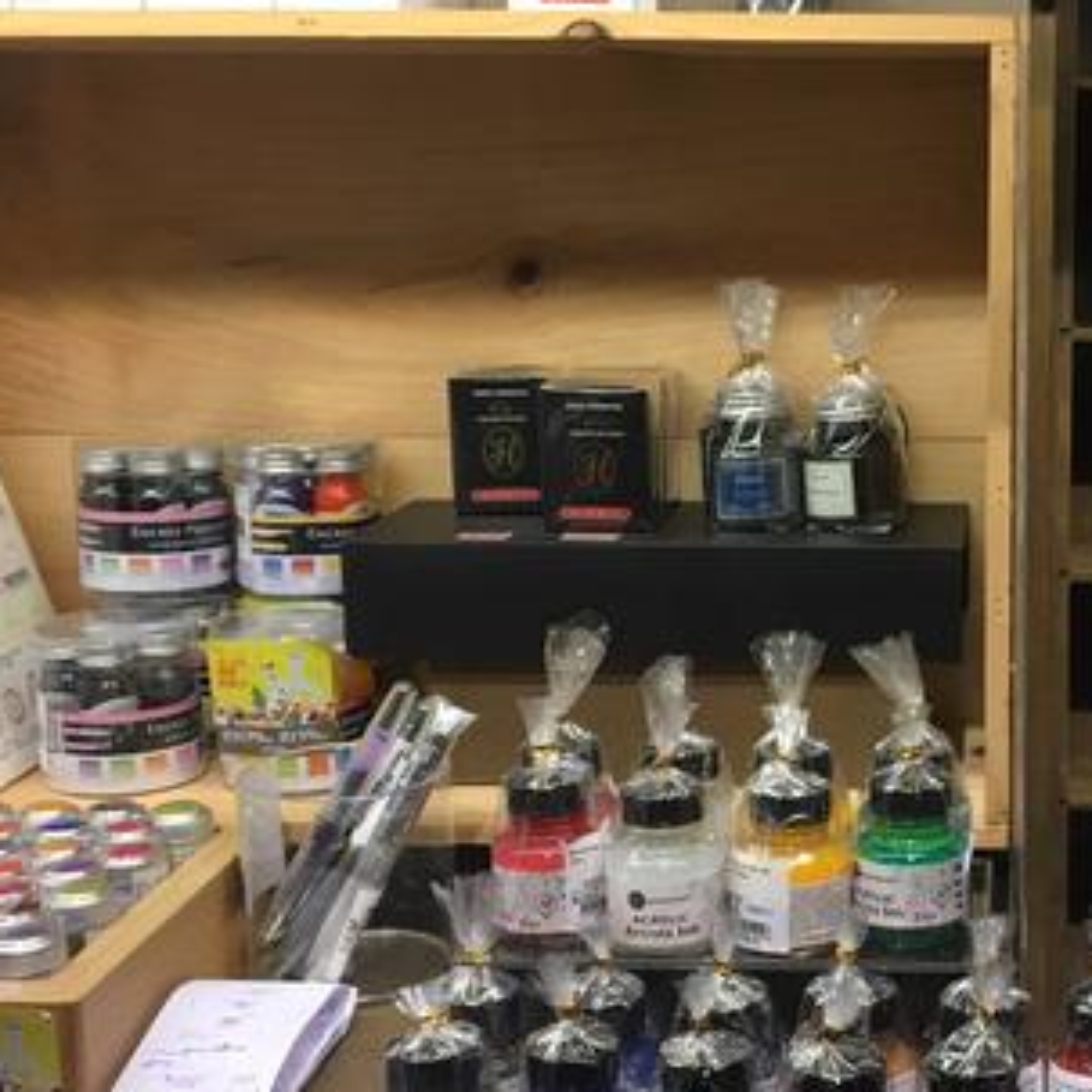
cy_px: 623
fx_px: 2177
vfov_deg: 28.1
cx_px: 973
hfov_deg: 27.2
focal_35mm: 61
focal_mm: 4.15
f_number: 2.2
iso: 40
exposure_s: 1/33
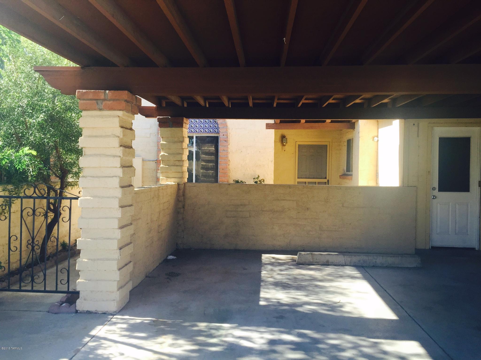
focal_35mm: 29
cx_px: 240
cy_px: 180
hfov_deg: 61.7
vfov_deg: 48.2
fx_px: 403
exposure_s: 1/384
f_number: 2.2
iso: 32
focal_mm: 4.15
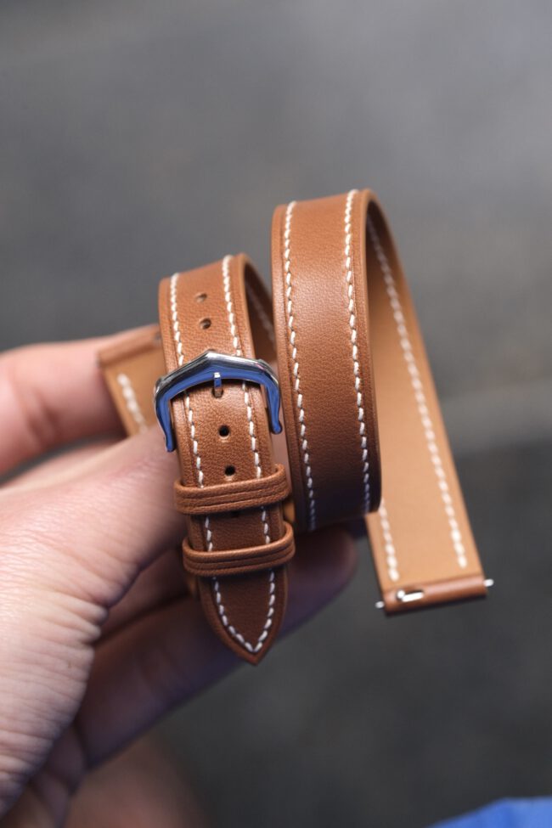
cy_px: 414
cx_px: 276
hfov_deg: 15.2
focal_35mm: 90
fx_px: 2070
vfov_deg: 22.6
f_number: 5
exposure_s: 1/80
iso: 800
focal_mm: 60
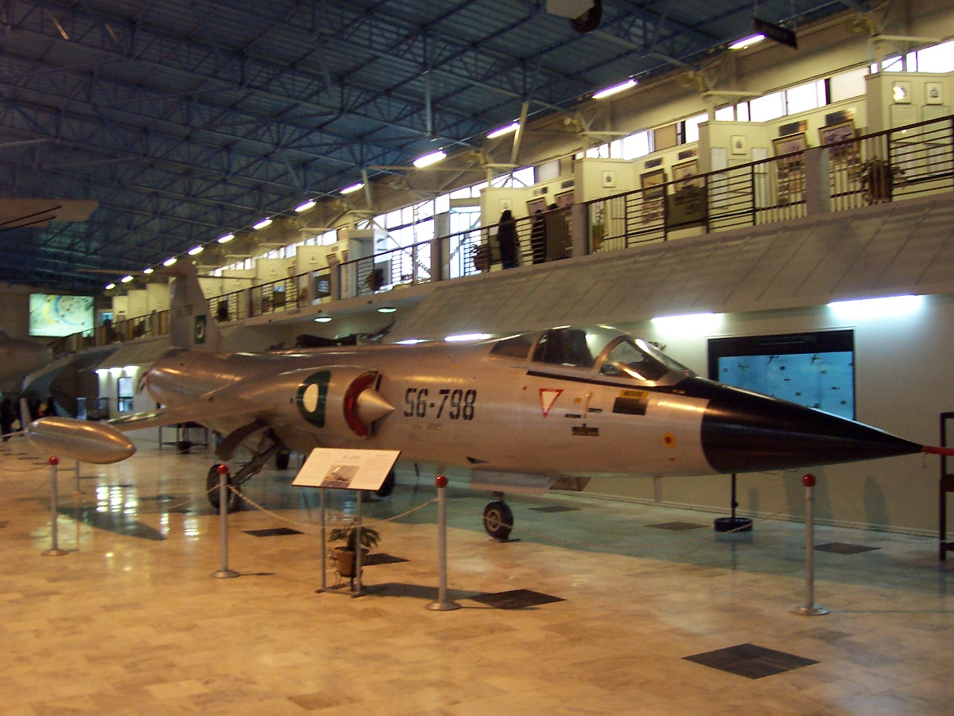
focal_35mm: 37
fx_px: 1020
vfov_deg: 38.7
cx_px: 477
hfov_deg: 50.1
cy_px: 358
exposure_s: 1/20
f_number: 2.8
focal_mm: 5.6
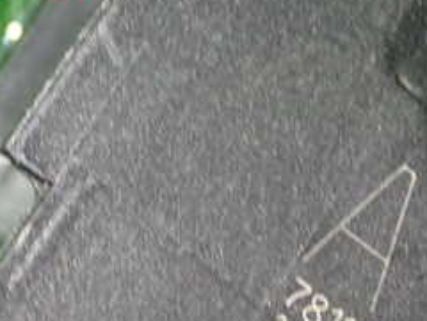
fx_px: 1542
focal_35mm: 125
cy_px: 360
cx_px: 288
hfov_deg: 15.7
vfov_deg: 11.7
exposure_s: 1/40
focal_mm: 9.01
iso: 800
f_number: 3.2
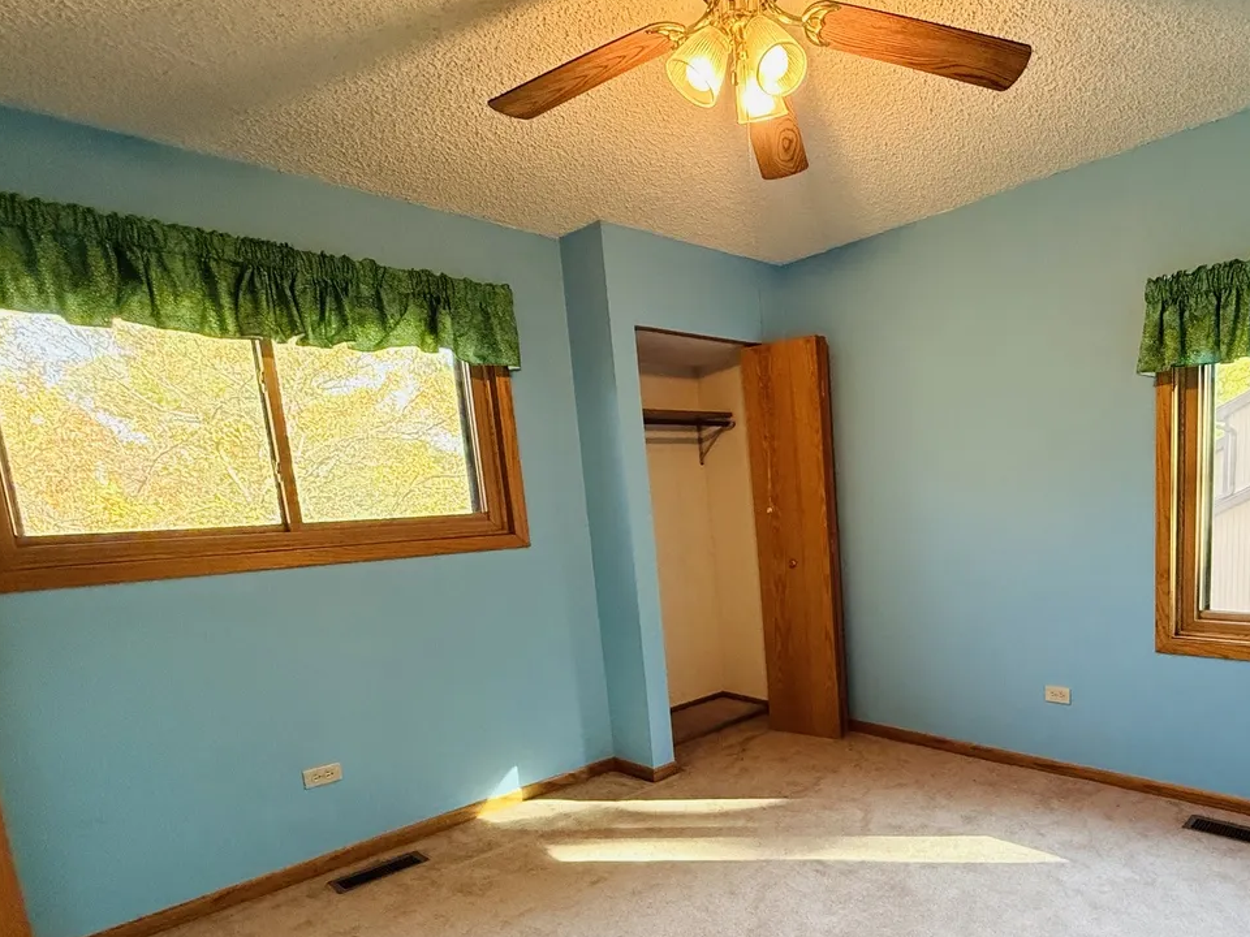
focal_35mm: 21
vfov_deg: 62.1
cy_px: 612
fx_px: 758
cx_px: 861
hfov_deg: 75.8
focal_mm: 2.22
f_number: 2.2
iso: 640
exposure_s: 1/120
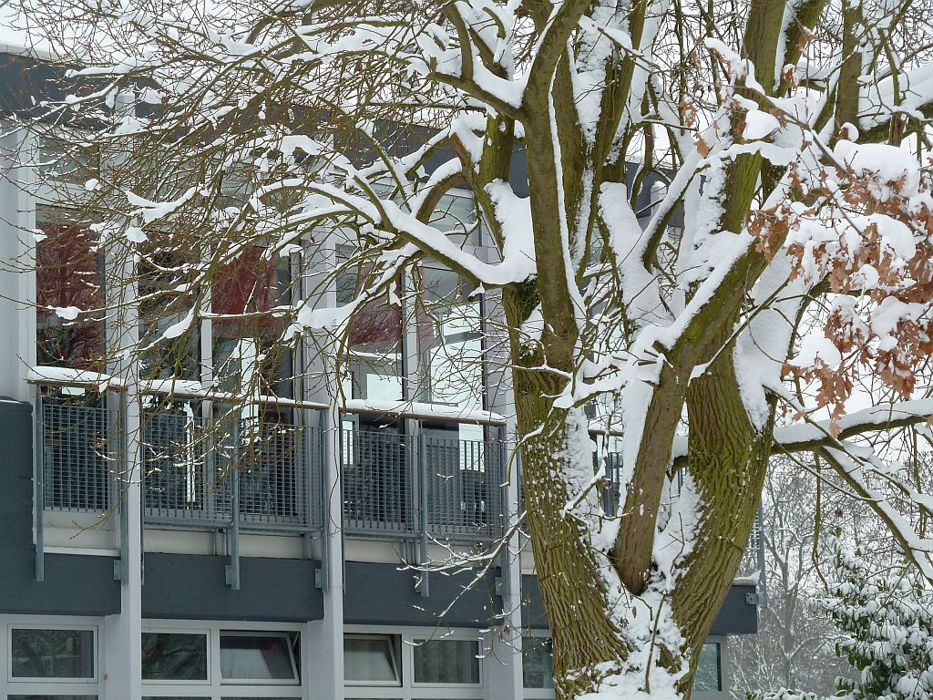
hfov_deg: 16.6
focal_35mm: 119
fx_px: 3207
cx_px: 466
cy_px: 350
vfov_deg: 12.5
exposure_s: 1/50
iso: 100
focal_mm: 19.5
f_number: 4.4
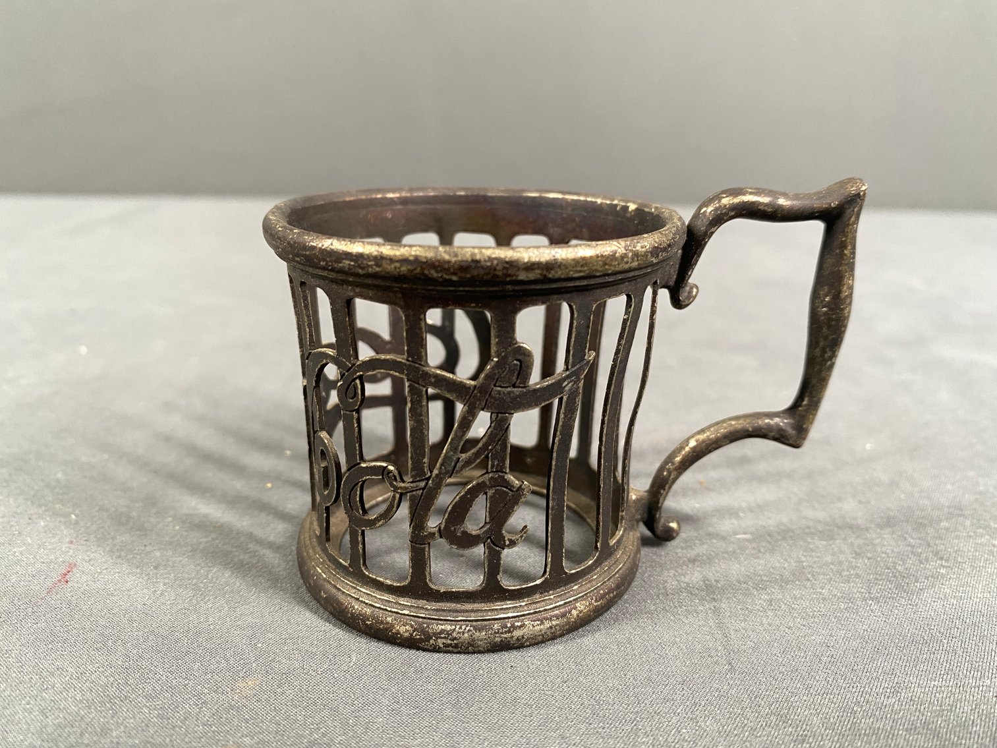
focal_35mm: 26
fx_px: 749
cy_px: 374
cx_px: 498
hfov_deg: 67.3
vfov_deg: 53.1
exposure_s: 1/60
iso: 200
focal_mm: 4.25
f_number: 1.8
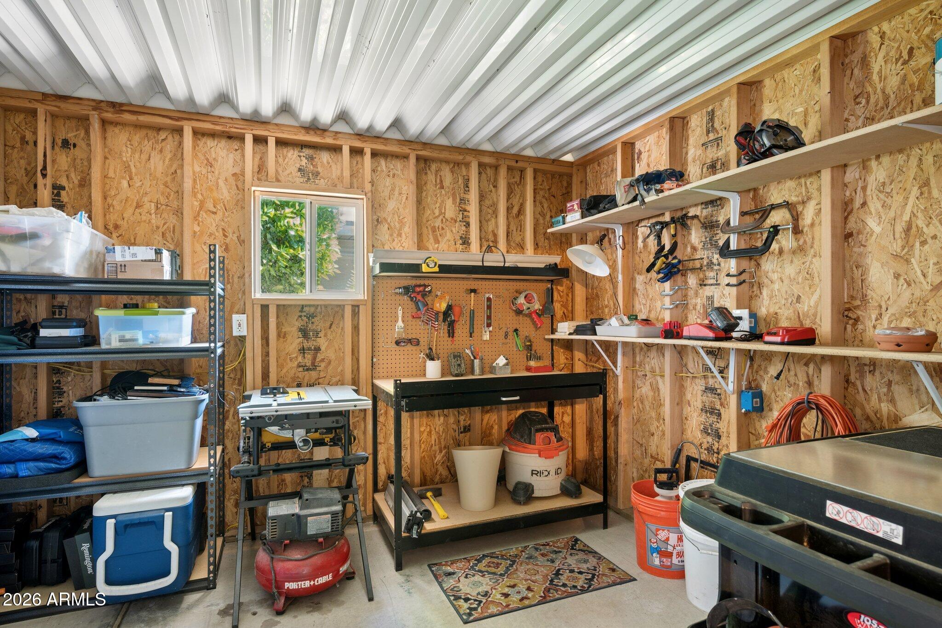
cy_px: 314
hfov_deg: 86.9
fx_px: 497
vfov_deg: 64.5
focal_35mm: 19
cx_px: 471
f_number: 8
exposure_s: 1.3
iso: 320
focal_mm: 19
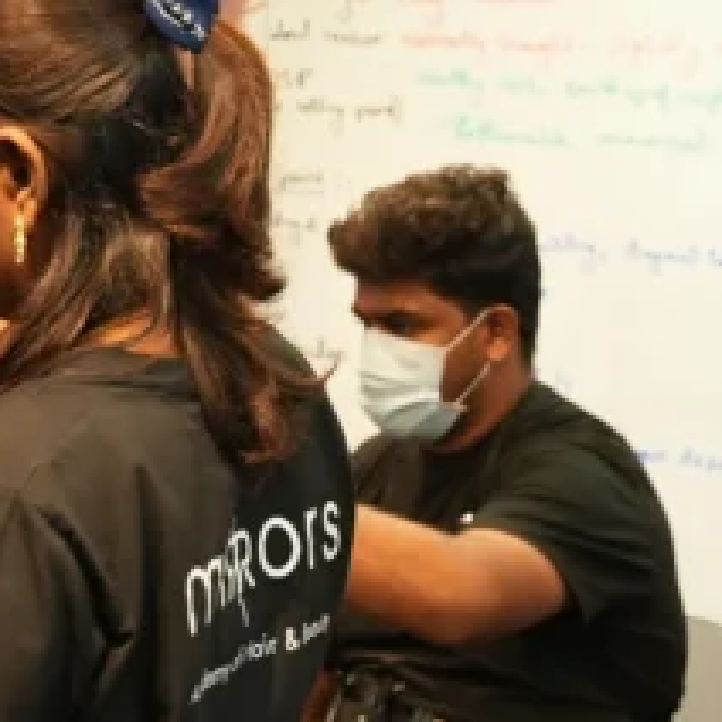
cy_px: 593
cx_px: 623
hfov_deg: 12.1
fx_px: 3398
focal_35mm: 144
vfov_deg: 12.1
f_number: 4.5
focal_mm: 35
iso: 1600
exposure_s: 1/40
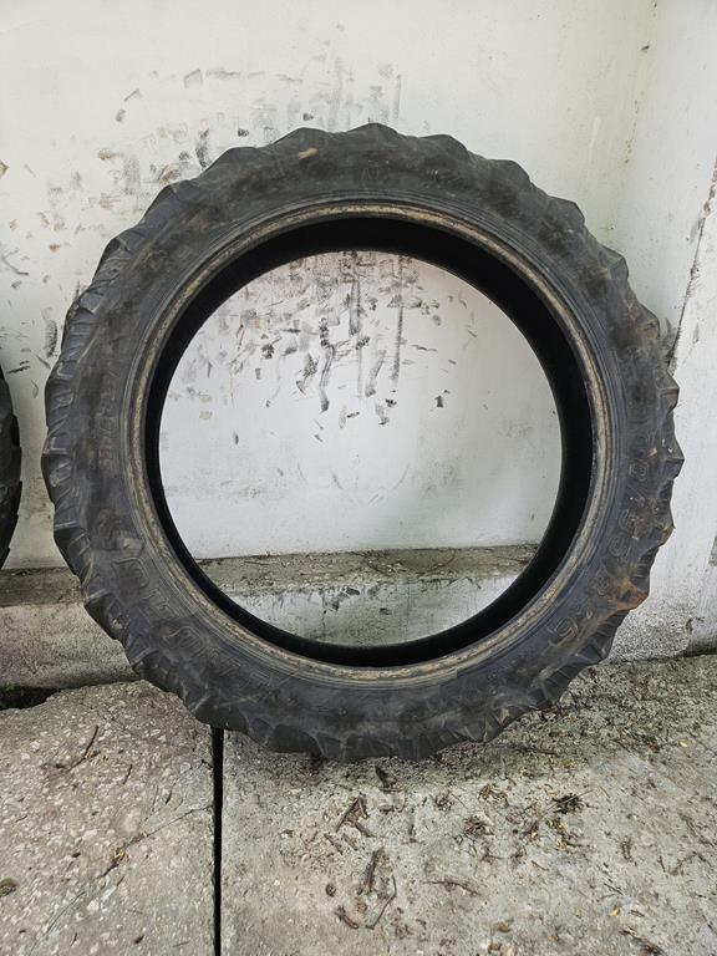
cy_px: 478
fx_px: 635
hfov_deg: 58.9
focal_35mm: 23
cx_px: 358
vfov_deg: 73.9
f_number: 1.8
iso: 64
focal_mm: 5.4
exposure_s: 1/180
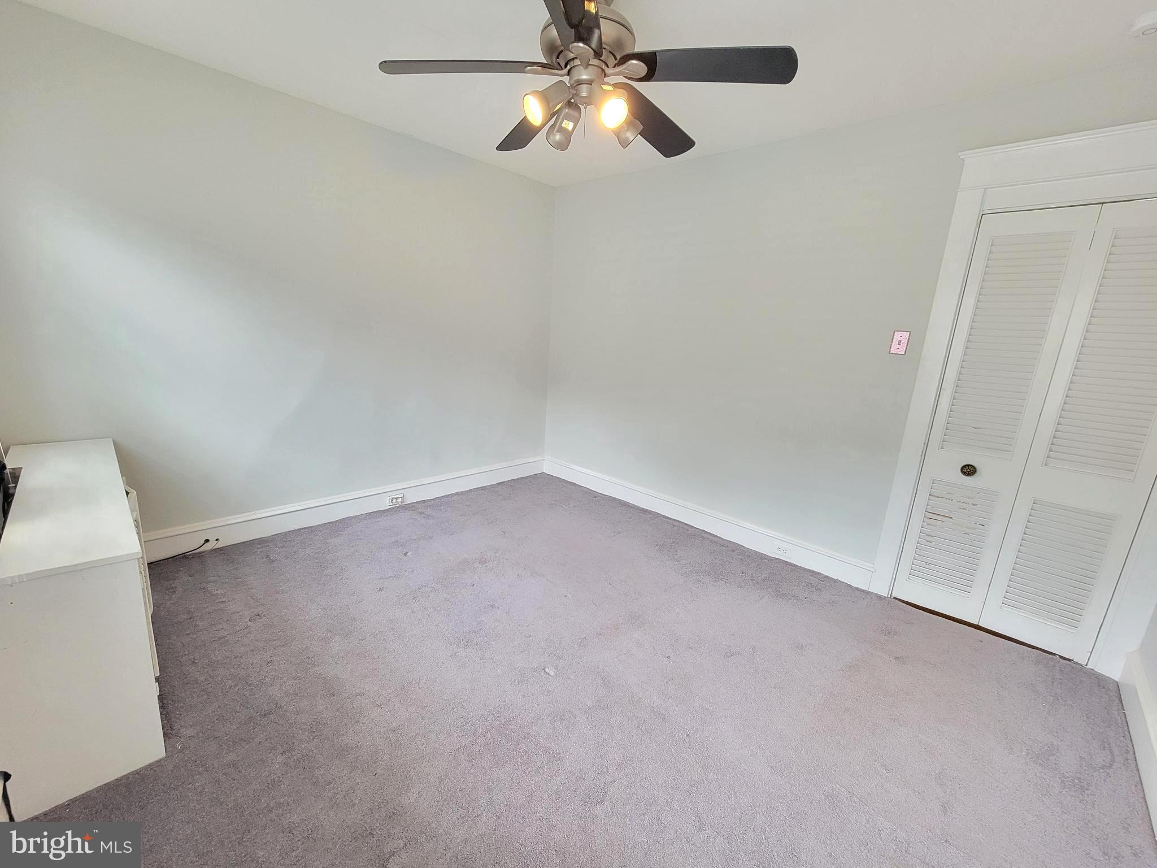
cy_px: 434
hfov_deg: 106.2
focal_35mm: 13
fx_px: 435
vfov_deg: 89.9
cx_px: 578
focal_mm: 2.2
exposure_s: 1/60
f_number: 2.2
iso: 400
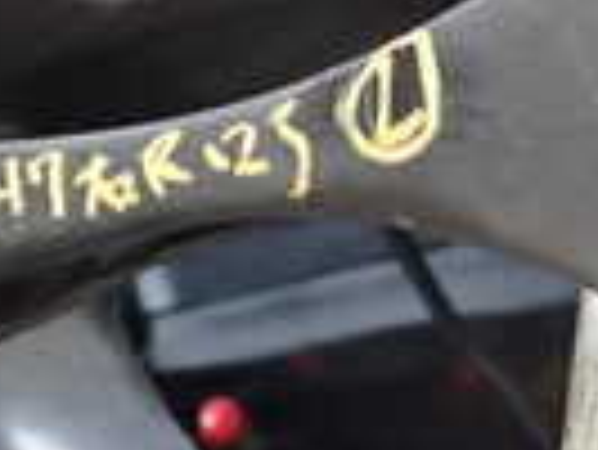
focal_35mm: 113
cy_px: 36
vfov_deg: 13.0
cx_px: 270
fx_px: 1954
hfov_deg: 17.4
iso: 500
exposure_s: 1/30
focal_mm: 4.5
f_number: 2
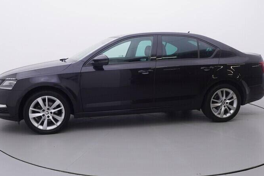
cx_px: 117
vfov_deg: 38.1
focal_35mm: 35
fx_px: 255
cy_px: 77
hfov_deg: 54.6
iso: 200
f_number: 5
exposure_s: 1/80
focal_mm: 15
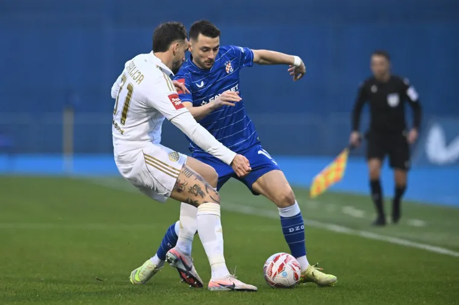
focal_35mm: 400
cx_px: 230
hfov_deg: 5.2
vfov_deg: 3.4
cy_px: 152
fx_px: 5098
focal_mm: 400
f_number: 4
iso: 4000
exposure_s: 1/2500
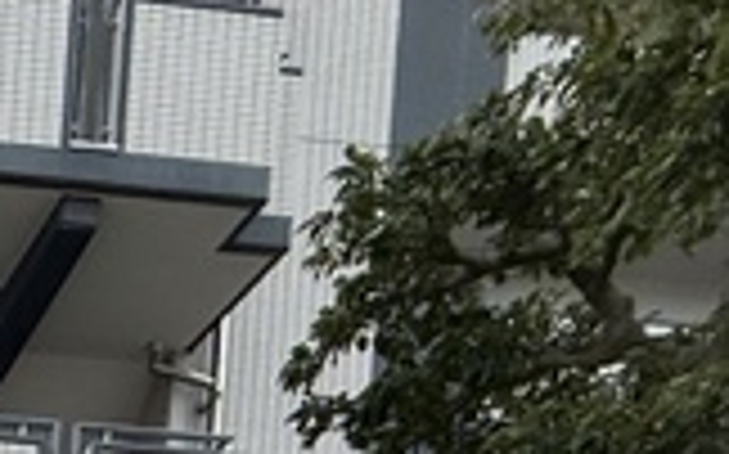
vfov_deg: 13.3
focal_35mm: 64
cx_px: -464
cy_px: 1162
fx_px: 1271
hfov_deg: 23.1
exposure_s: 1/1431
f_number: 2.2
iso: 50
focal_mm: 2.22
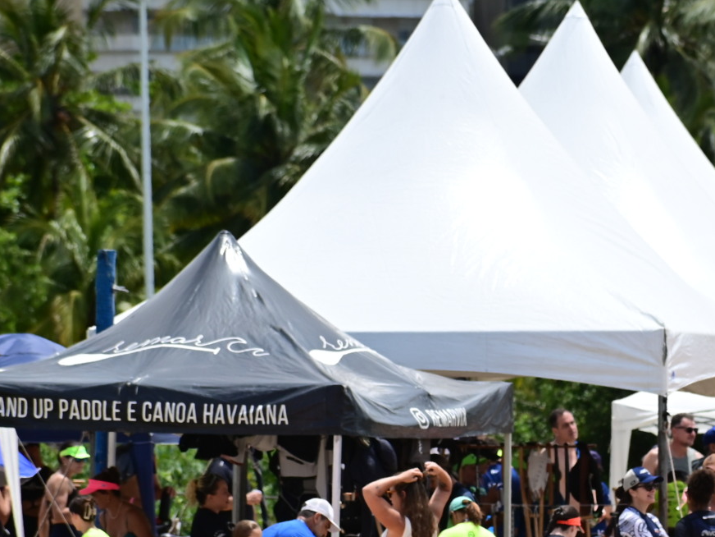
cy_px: 388
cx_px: 521
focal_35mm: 444
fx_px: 9171
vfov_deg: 3.3
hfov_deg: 4.5
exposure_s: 1/1250
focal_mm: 175
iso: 320
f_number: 8
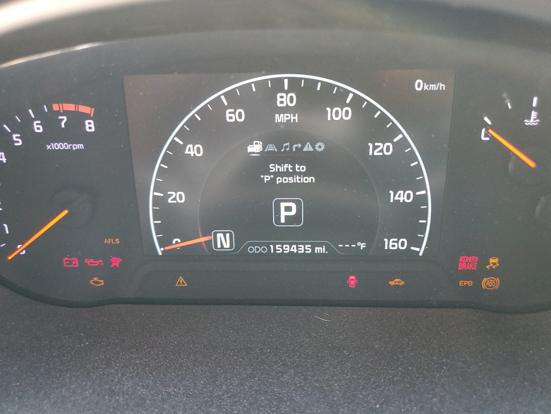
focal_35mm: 26
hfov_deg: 67.3
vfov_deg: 53.1
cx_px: 276
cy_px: 207
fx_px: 414
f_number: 1.5
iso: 177
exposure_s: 1/60.2
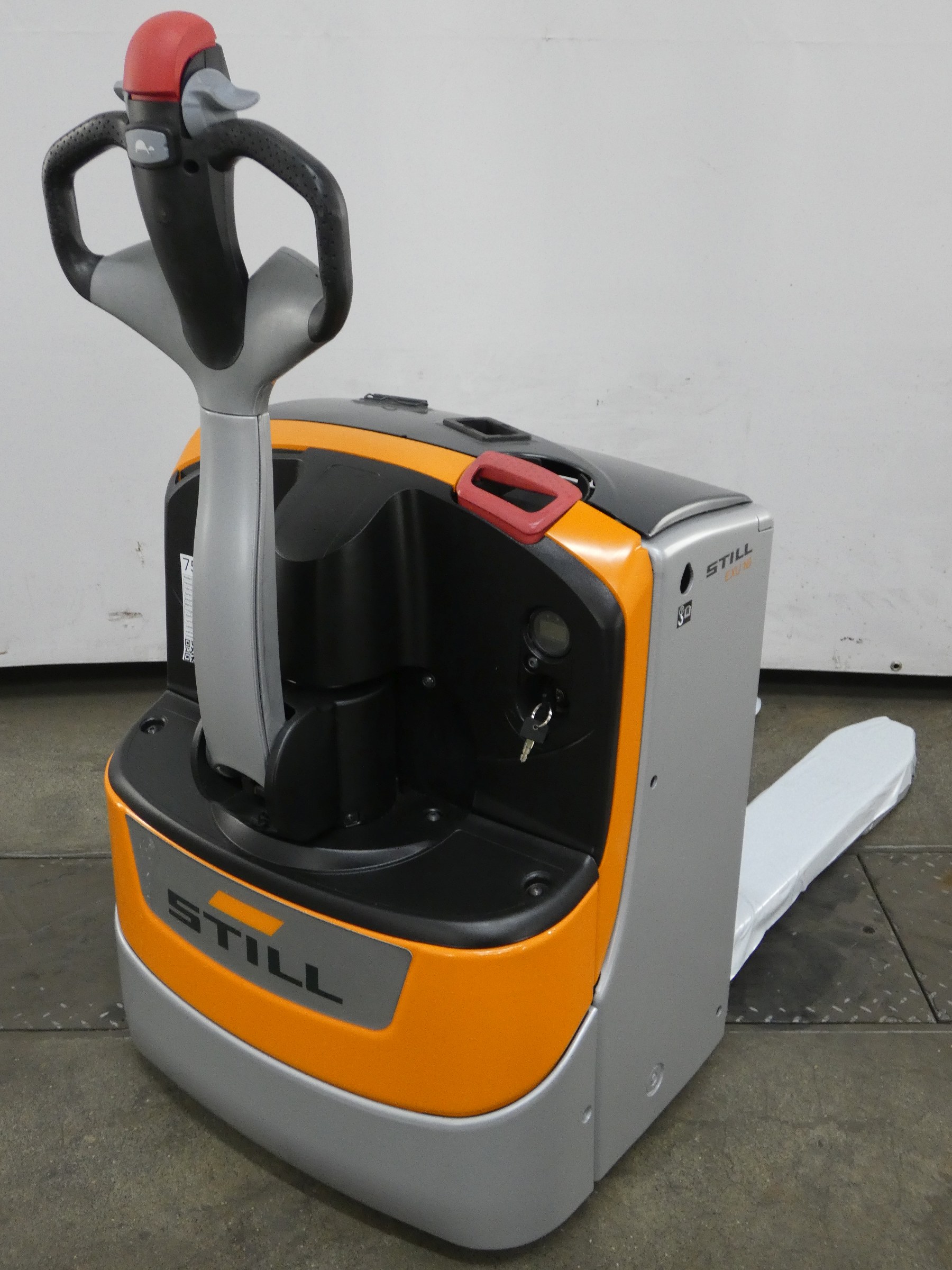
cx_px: 476
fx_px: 1393
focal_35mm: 38
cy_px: 635
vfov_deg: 49.0
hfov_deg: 37.7
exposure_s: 1/80
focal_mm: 6.8
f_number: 3.5
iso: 500
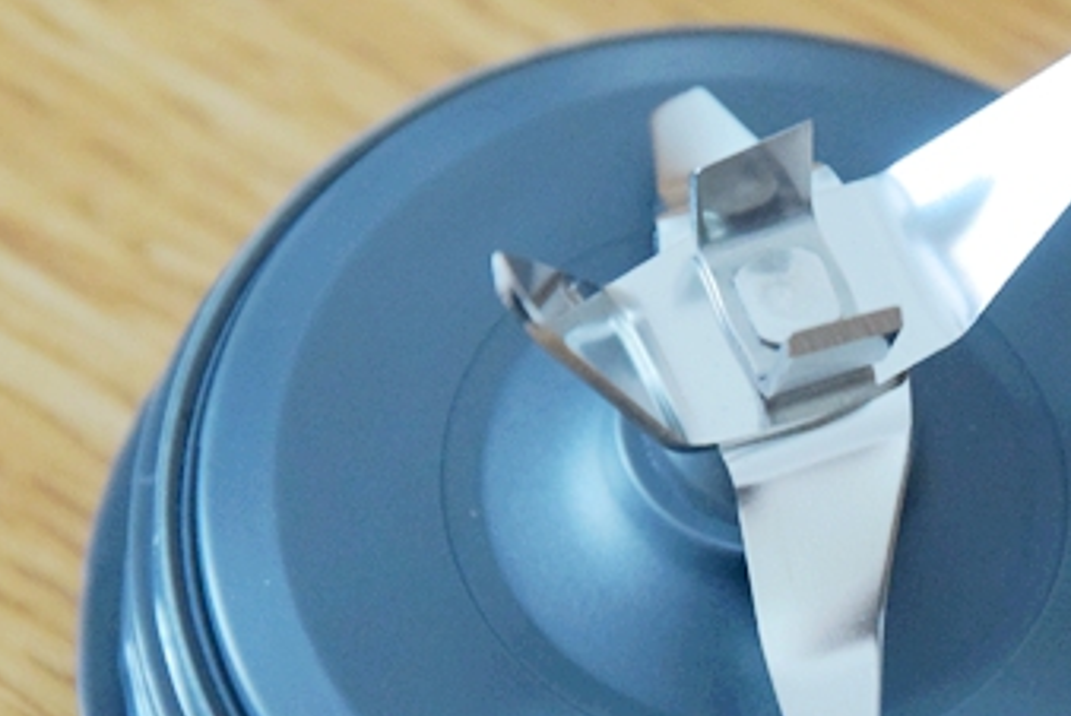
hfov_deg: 6.3
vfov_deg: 4.2
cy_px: 458
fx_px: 9708
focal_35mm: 326
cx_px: 773
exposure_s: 1/60
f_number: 5.6
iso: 2800
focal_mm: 105
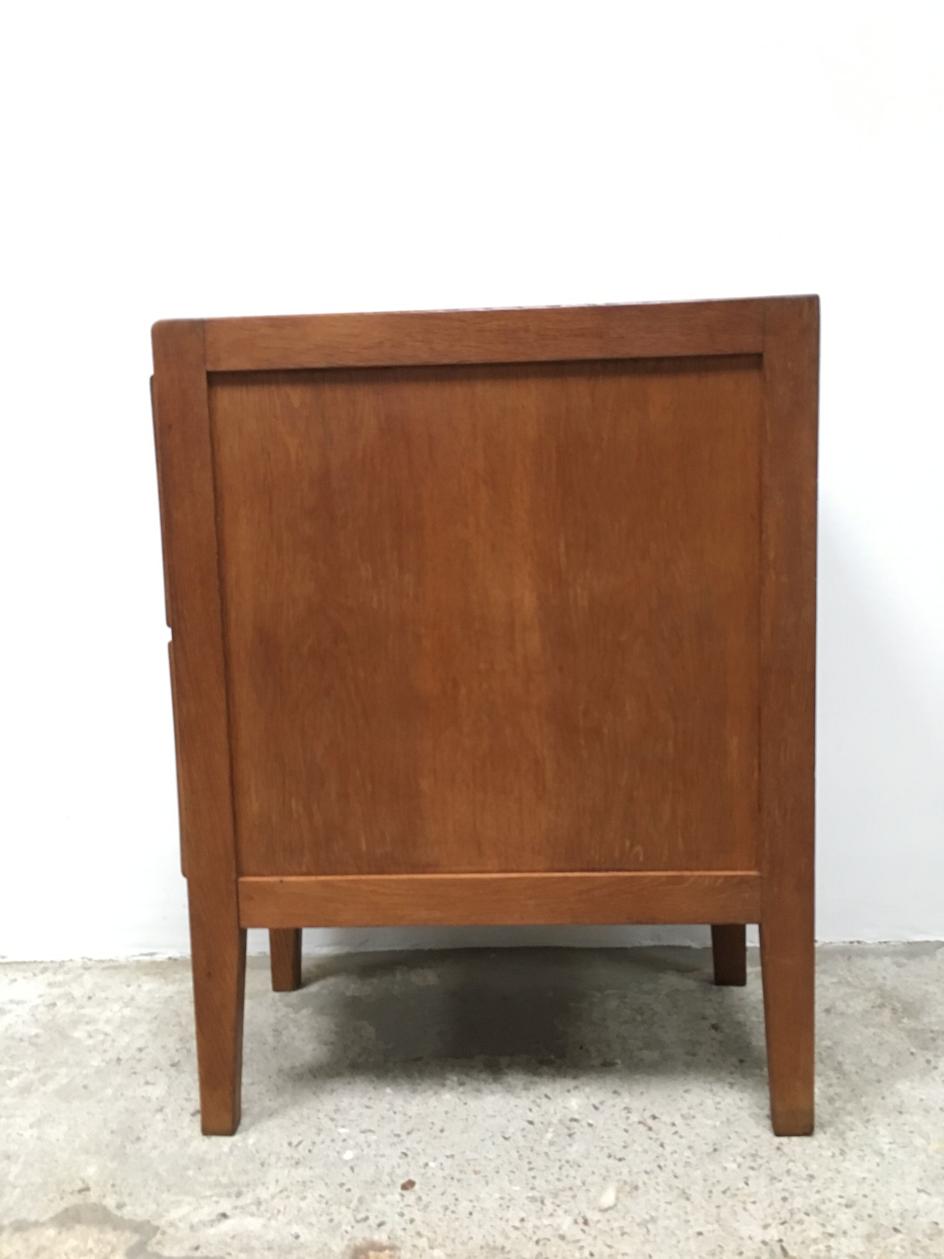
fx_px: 1054
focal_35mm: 29
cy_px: 630
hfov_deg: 48.2
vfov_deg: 61.7
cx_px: 472
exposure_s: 1/33
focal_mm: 4.15
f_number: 2.2
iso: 250
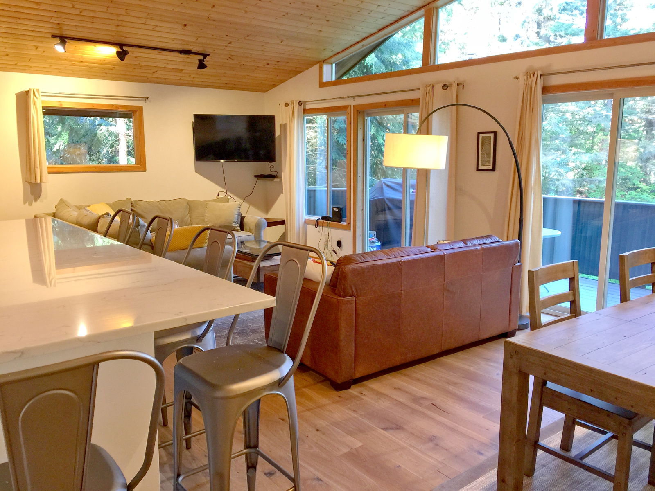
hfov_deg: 61.7
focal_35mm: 29
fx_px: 549
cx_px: 328
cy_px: 246
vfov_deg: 48.2
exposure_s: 1/15
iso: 50
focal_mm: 4.15
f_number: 2.2
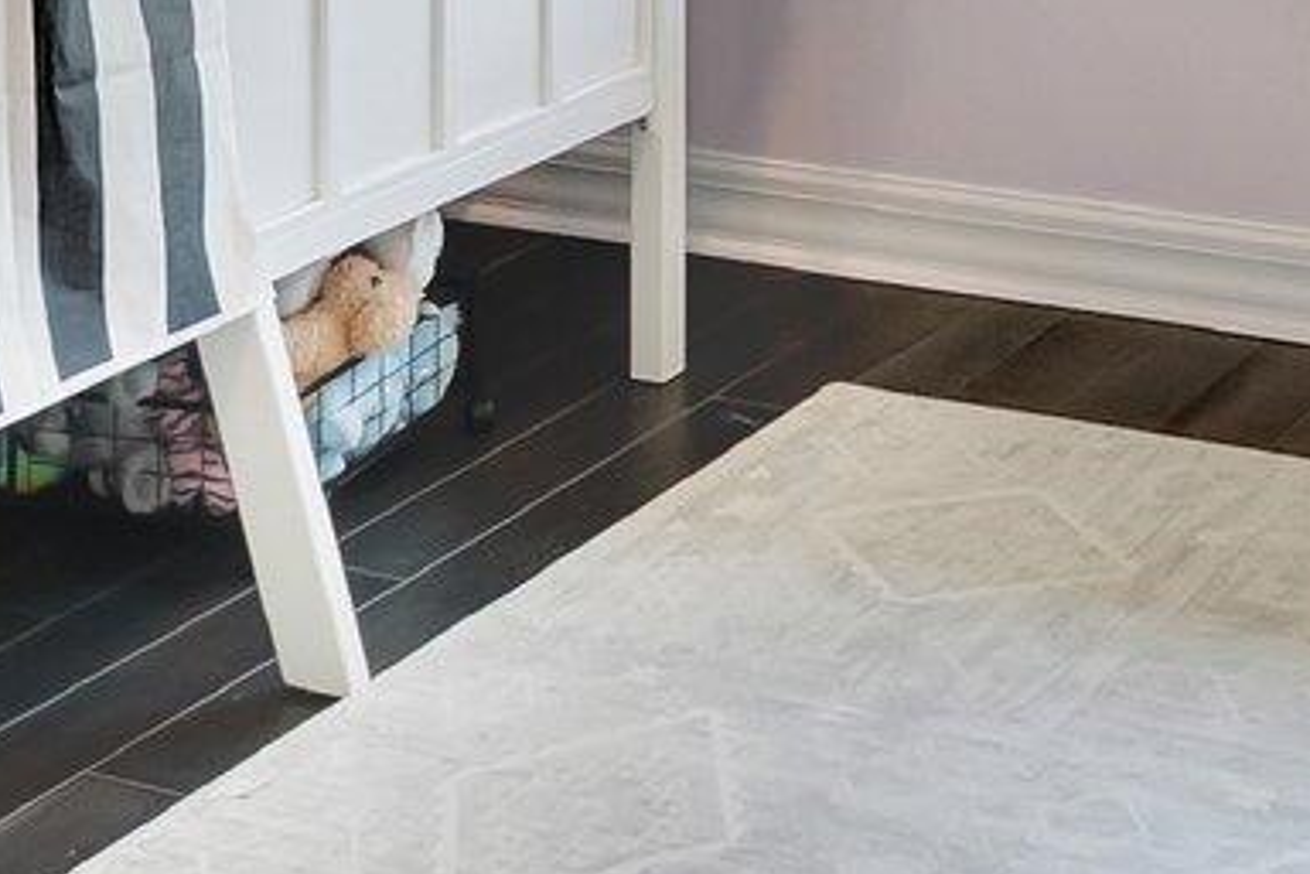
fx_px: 2911
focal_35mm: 80
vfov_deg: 14.2
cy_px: -879
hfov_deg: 24.1
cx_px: 1348
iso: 640
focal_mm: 10
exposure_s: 1/30
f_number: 8
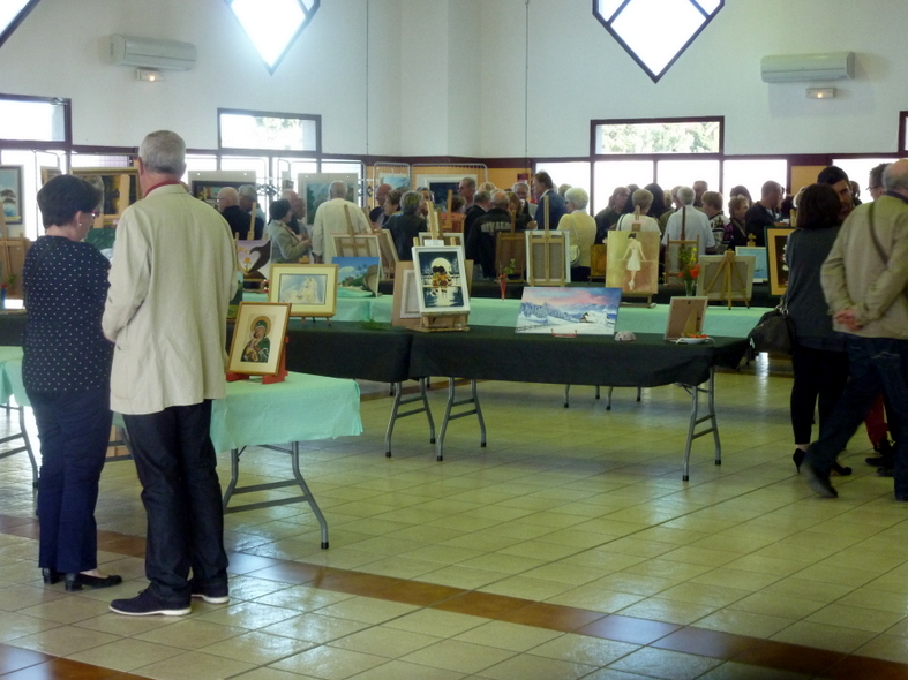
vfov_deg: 24.4
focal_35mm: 60
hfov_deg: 32.2
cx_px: 457
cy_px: 342
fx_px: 1574
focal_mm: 9.7
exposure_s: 1/40
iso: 400
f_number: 3.9
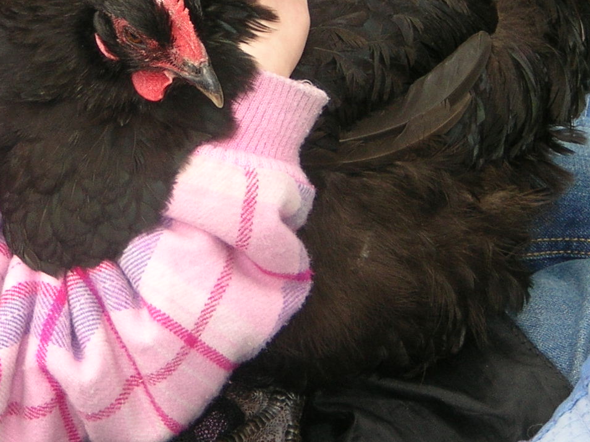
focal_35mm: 230
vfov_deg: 6.4
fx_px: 3918
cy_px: 59
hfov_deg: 8.6
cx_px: 99
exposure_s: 1/175
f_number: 3.5
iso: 50
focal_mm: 15.9
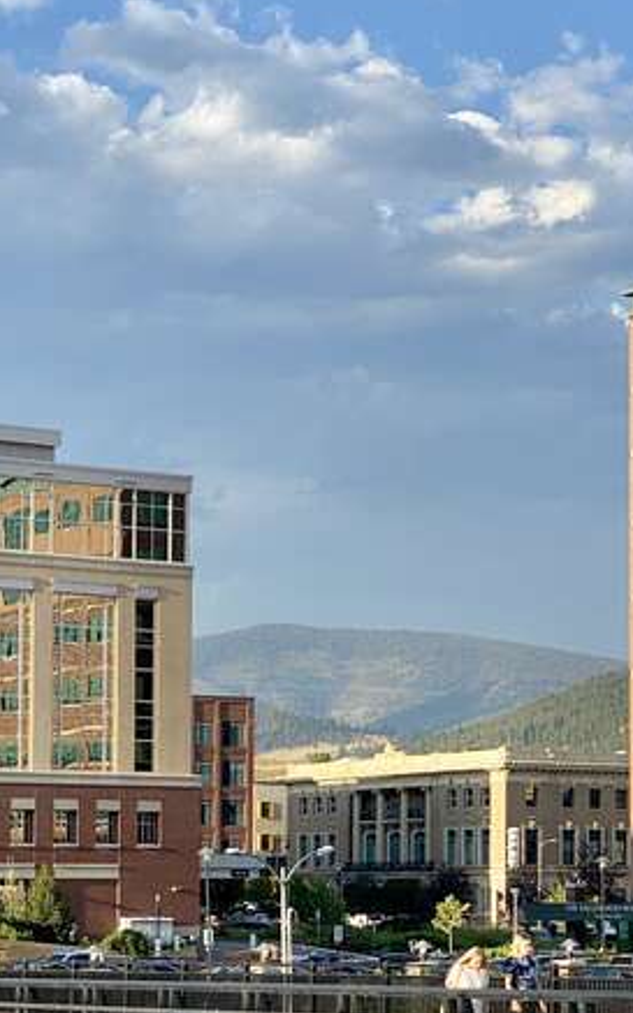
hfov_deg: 12.9
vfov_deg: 20.5
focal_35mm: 101
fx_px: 2789
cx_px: 341
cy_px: 716
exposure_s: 1/749
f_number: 2
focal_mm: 6
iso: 20
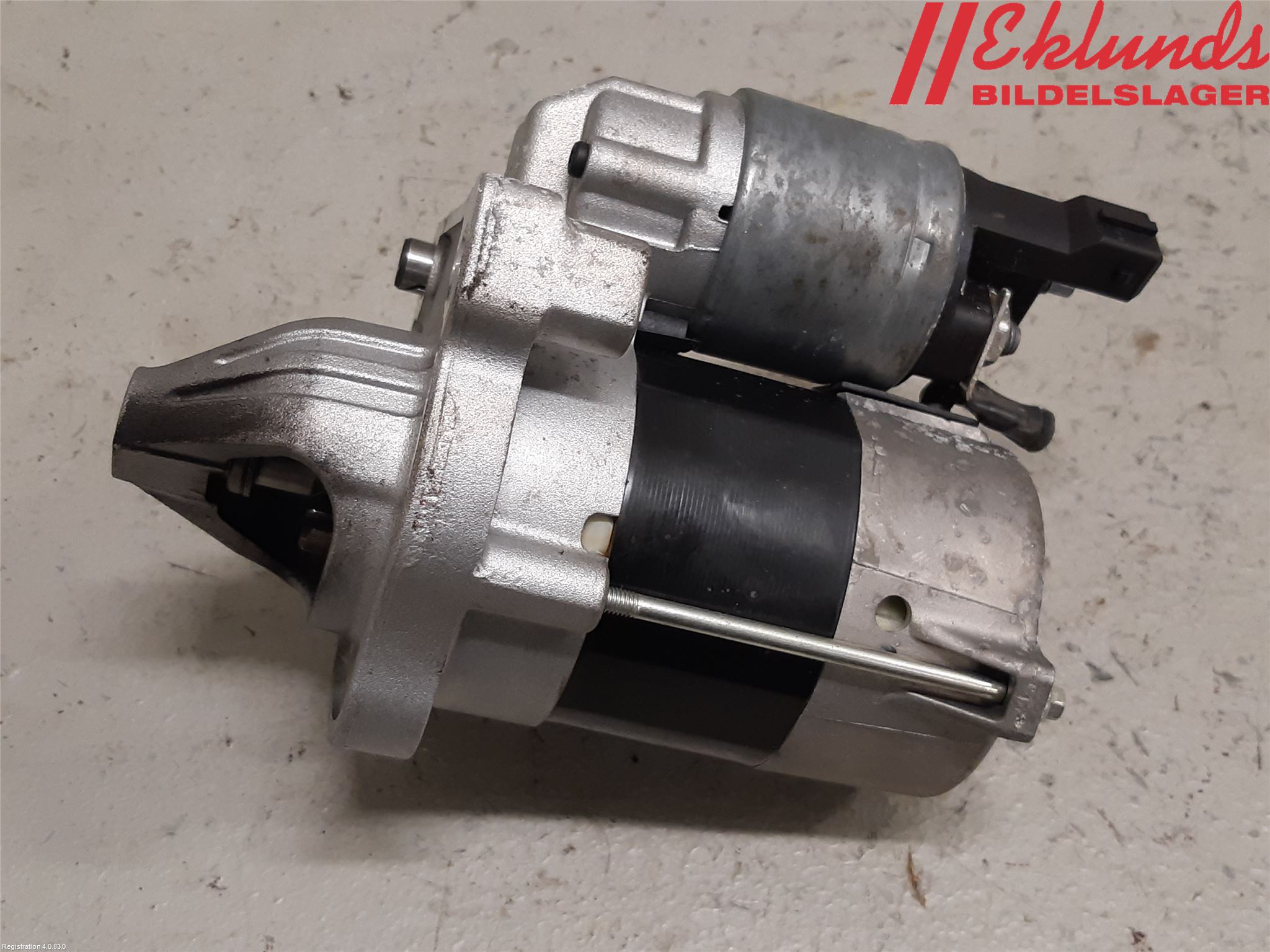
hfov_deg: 67.3
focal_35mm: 26
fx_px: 954
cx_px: 635
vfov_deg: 53.1
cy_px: 476
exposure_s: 1/50
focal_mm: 3.93
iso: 125
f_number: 1.7
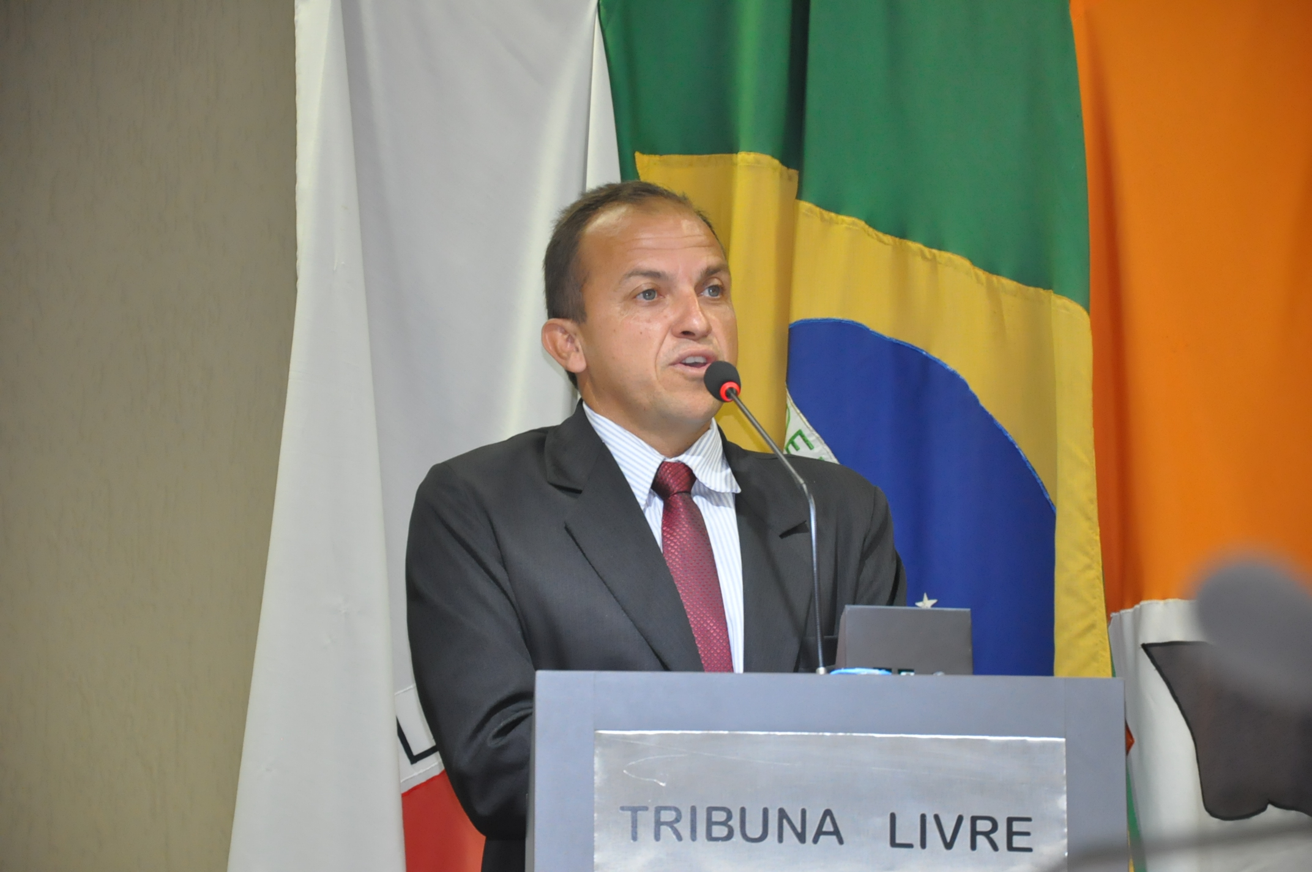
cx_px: 656
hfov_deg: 13.1
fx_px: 5733
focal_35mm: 158
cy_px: 436
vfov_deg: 8.7
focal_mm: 105
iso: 2000
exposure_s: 1/60
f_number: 5.6
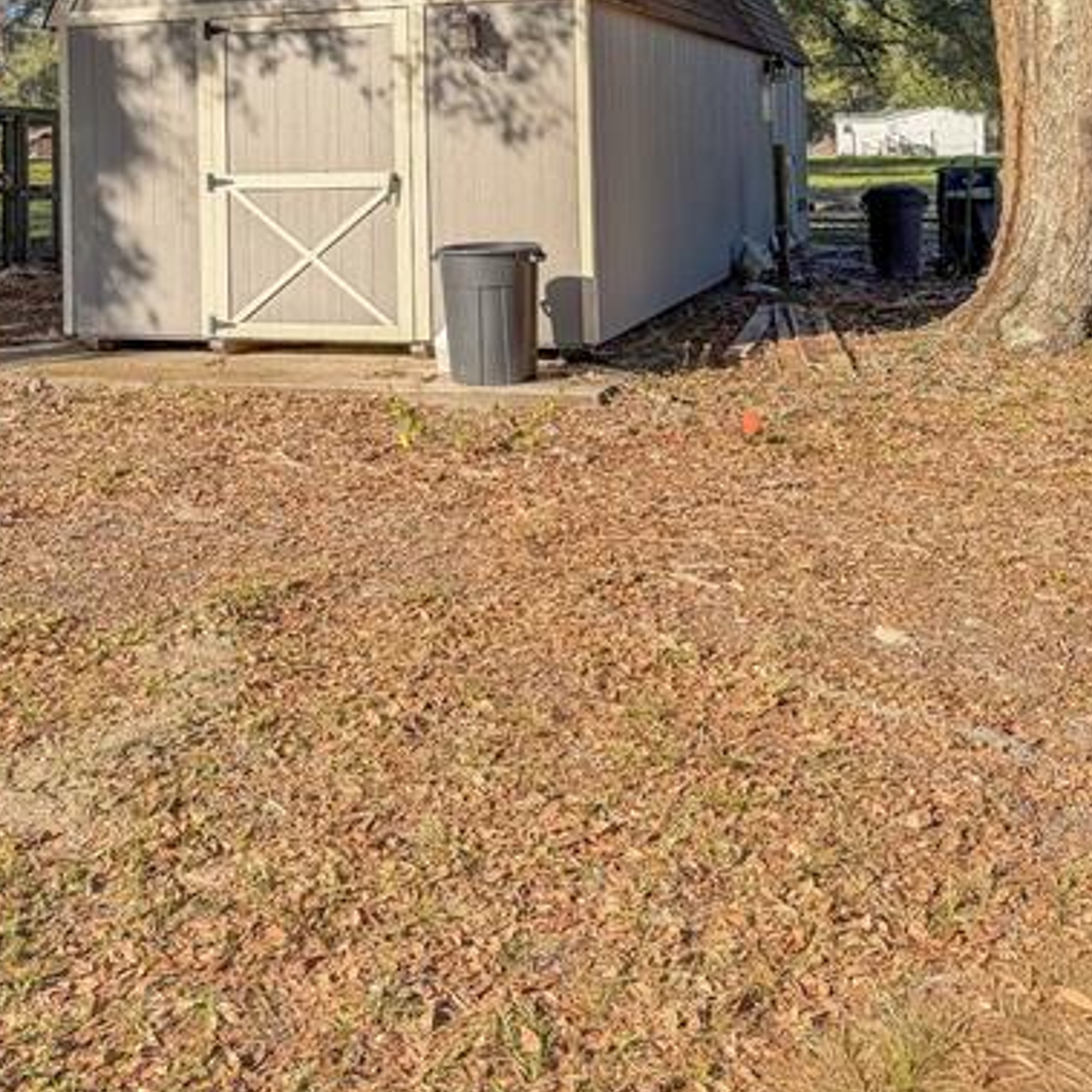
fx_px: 1535
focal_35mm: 43
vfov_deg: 37.2
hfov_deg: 39.0
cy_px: 156
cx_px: 421
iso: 80
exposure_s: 1/2370
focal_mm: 6.76
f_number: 1.78
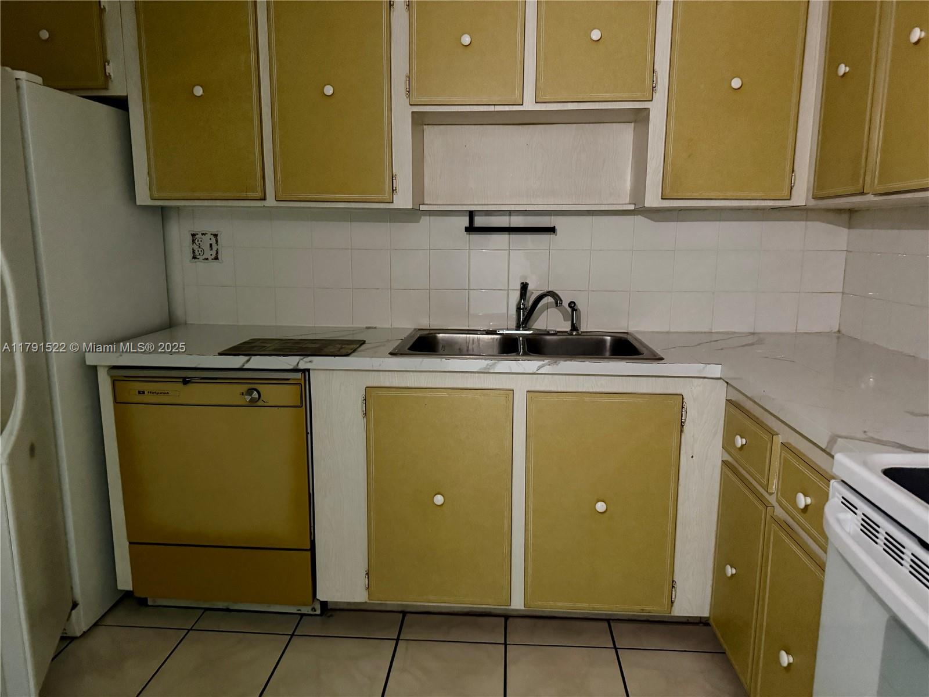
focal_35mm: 24
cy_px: 348
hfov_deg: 71.6
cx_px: 464
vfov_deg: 56.8
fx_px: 644
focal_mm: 6.76
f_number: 1.78
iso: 1000
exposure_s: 1/31
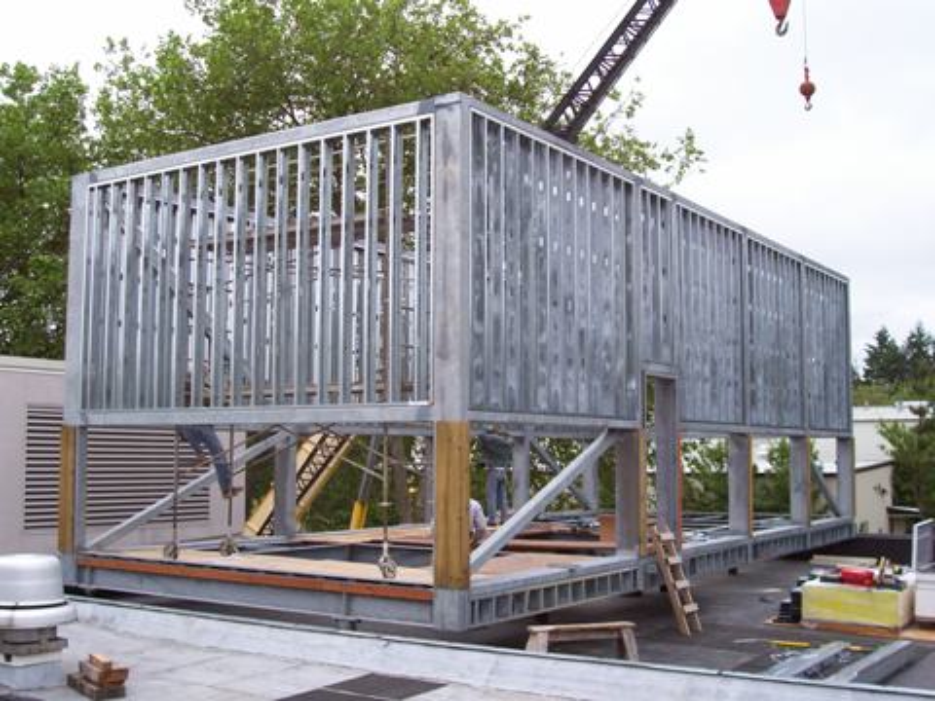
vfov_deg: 34.3
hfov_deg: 44.8
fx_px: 1134
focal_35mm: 42
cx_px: 468
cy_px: 350
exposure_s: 1/258
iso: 80
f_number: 2.9
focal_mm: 7
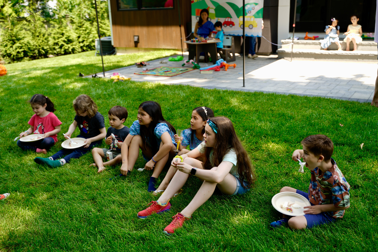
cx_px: 189
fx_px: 389
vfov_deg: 36.0
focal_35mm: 37
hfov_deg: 51.9
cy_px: 126
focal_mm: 37
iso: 50
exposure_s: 1/125
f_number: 3.2
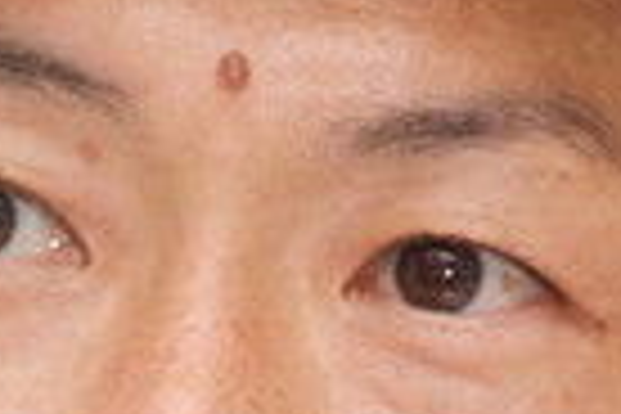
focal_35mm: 1412
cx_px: -180
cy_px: 446
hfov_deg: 1.5
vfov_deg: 1.0
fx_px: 24355
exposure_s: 1/125
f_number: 2.8
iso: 200
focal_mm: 180
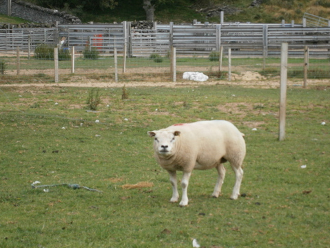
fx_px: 1029
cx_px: 164
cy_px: 132
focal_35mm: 108
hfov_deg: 18.2
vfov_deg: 13.7
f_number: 5.4
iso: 160
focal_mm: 17.8
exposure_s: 1/500
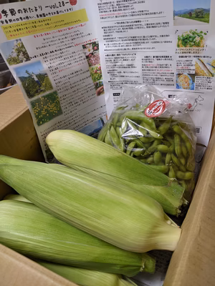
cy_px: 143
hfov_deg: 51.4
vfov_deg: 65.3
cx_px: 108
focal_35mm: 27
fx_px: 224
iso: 134
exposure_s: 1/25
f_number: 1.8
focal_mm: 4.44
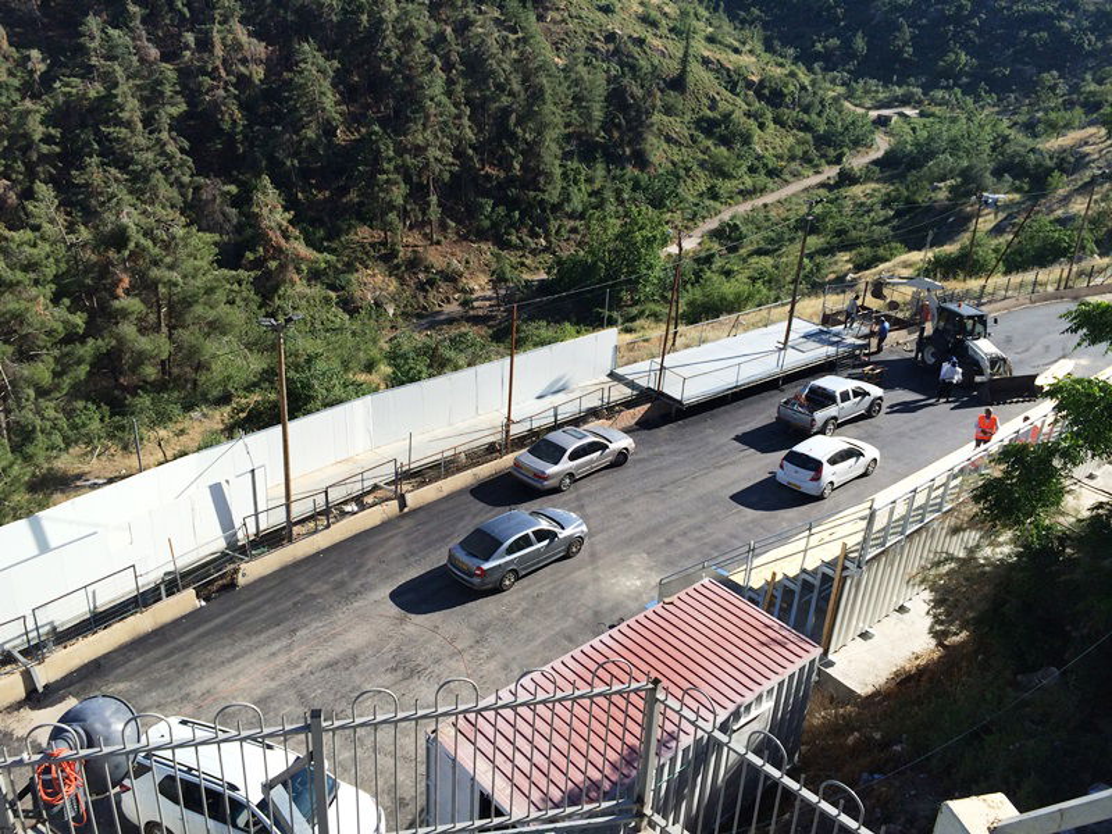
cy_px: 417
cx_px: 556
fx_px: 964
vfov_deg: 46.8
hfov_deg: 60.0
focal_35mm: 30
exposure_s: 1/1866
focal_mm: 4.12
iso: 32
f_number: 2.2
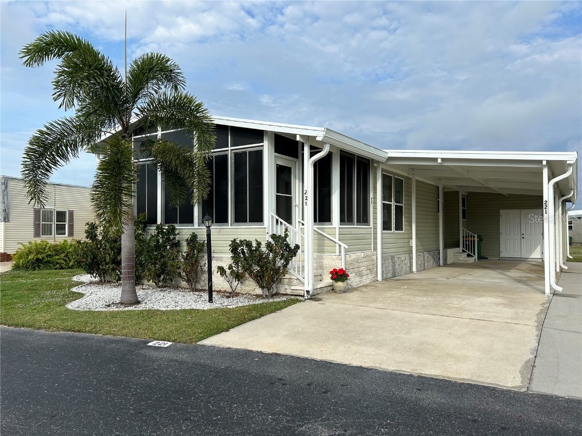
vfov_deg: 53.1
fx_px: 437
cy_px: 218
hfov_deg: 67.3
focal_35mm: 26
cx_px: 291
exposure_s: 1/3571
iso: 50
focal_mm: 5.7
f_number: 1.5
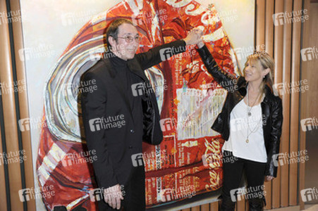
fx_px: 309
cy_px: 106
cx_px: 159
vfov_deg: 37.8
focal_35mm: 35
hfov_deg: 54.5
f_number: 5.6
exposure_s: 1/40
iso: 1250
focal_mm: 35
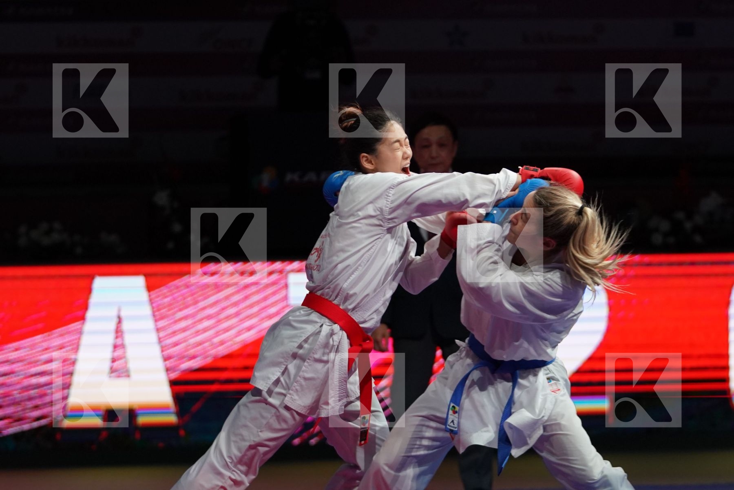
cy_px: 245
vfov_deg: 7.9
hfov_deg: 11.8
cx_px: 367
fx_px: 3547
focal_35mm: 174
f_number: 2.8
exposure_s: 1/1000
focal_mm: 116
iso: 2000
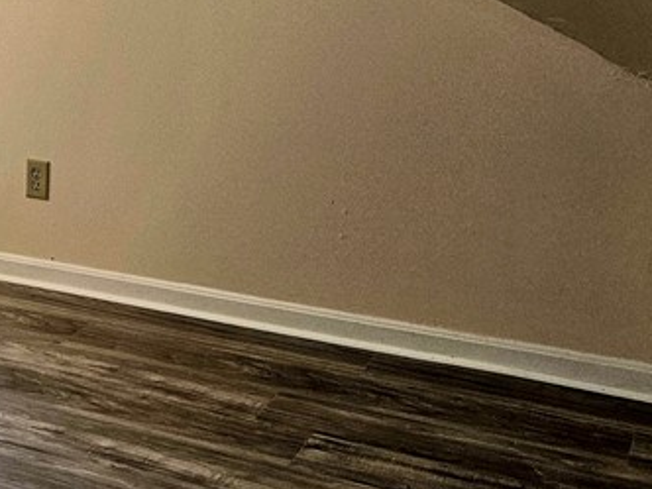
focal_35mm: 71
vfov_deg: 20.3
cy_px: 51
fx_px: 1337
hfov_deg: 24.2
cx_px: -181
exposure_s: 1/120
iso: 100
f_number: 1.8
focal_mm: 5.4
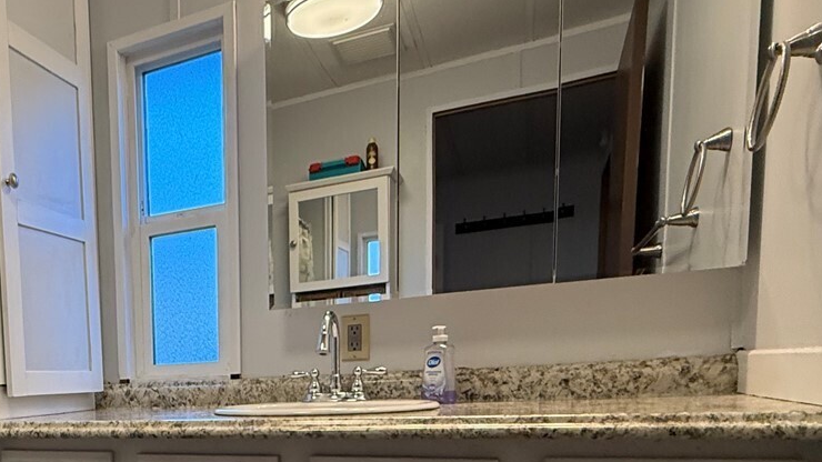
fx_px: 719
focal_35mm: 33
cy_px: 460
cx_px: 81
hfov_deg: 52.3
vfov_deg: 32.8
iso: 200
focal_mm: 2.22
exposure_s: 1/120
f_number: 2.2
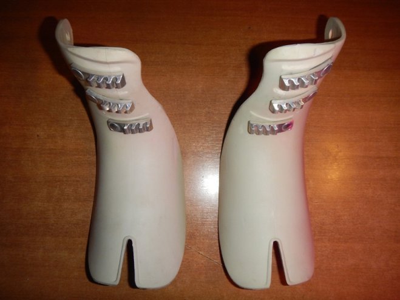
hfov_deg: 63.4
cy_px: 150
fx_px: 324
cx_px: 200
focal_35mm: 28
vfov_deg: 49.8
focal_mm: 5
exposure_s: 1/30
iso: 200
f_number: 7.8
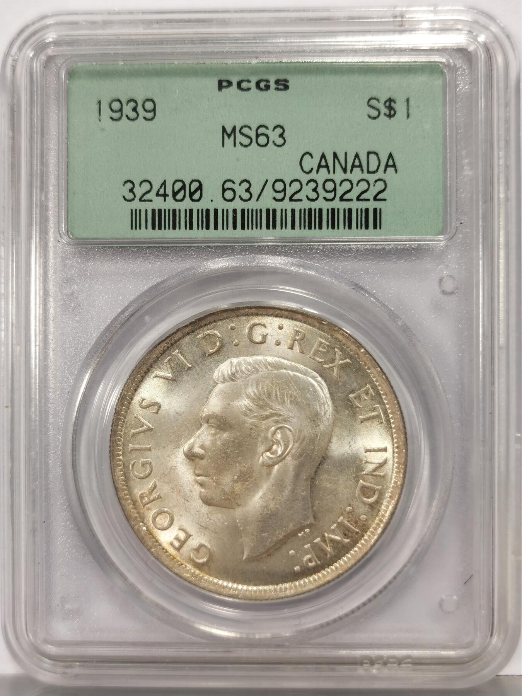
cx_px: 261
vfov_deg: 35.5
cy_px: 348
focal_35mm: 54
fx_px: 1086
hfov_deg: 27.0
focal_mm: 5.56
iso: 100
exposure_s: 1/100
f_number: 16
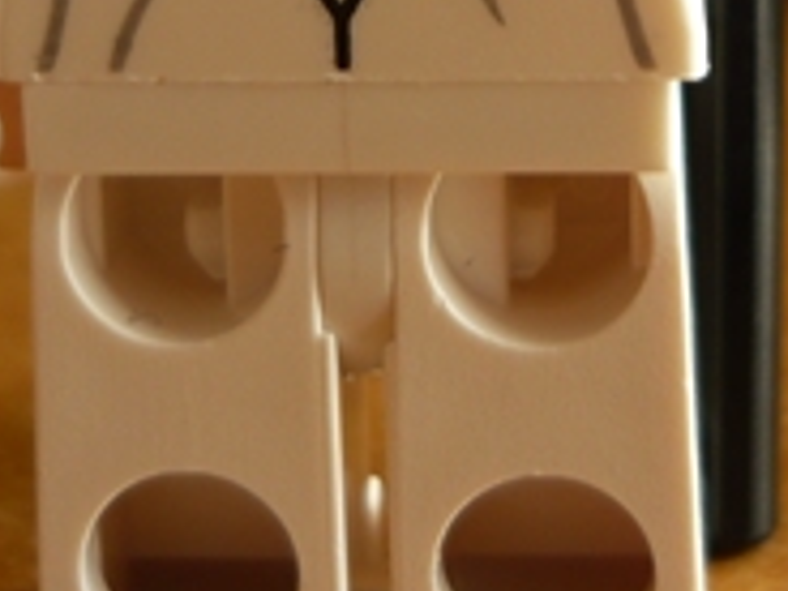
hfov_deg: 17.1
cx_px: 518
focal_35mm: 115
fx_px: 2618
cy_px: -218
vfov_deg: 12.4
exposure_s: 1/50
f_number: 2.8
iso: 100
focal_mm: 5.5
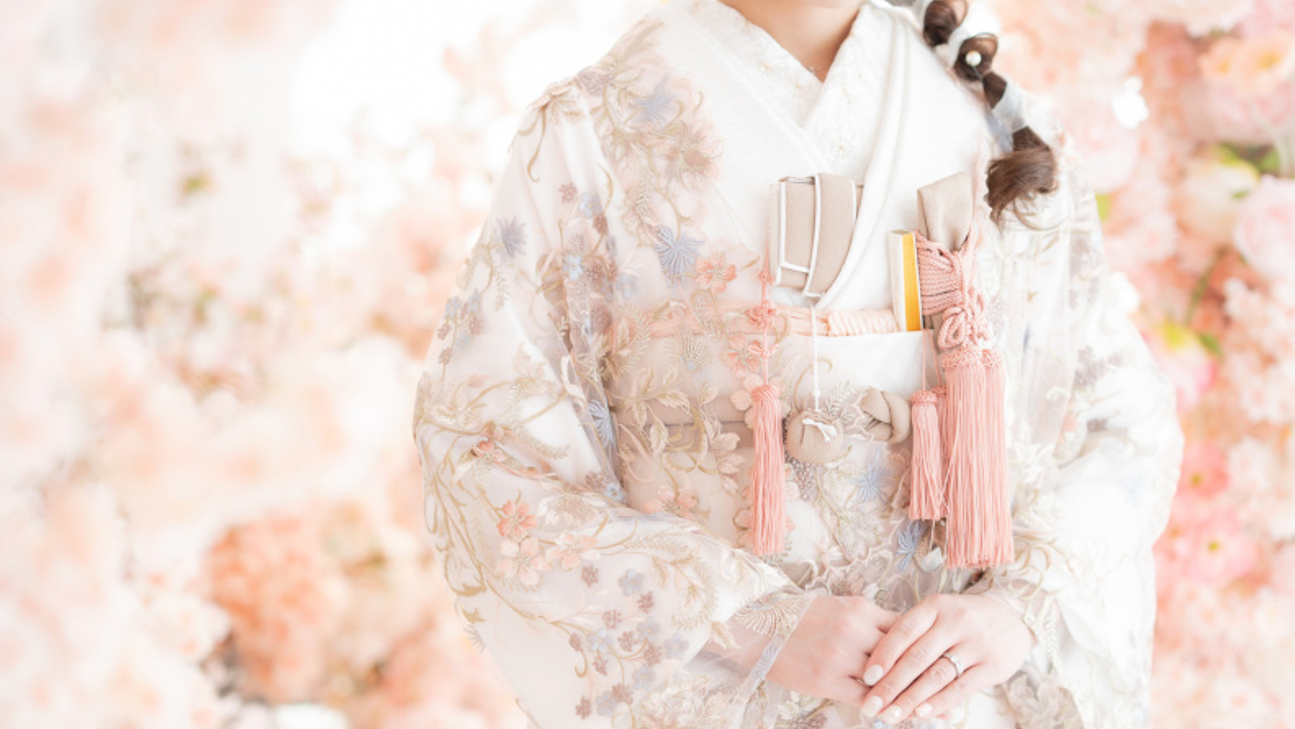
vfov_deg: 13.4
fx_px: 3091
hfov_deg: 23.7
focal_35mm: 90
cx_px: 652
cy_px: 361
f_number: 2
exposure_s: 1/125
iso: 320
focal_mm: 85
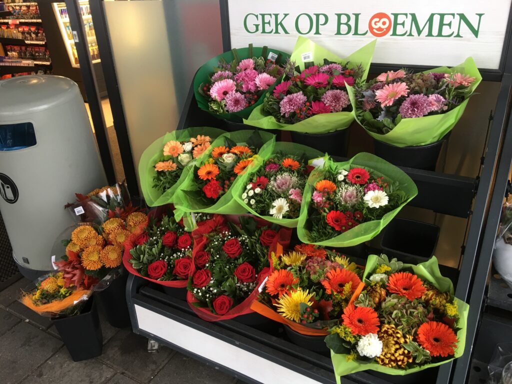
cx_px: 256
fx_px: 429
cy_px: 192
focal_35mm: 29
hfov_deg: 61.7
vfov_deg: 48.2
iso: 40
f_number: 2.2
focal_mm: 4.15
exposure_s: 1/17
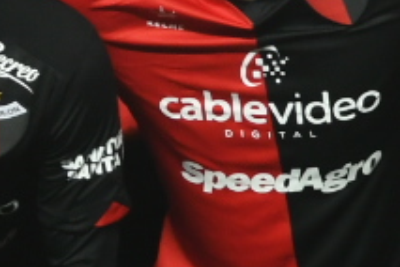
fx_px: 6933
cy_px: 152
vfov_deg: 2.2
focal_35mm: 624
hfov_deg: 3.3
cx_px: -302
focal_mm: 55
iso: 800
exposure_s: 1/200
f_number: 5.6
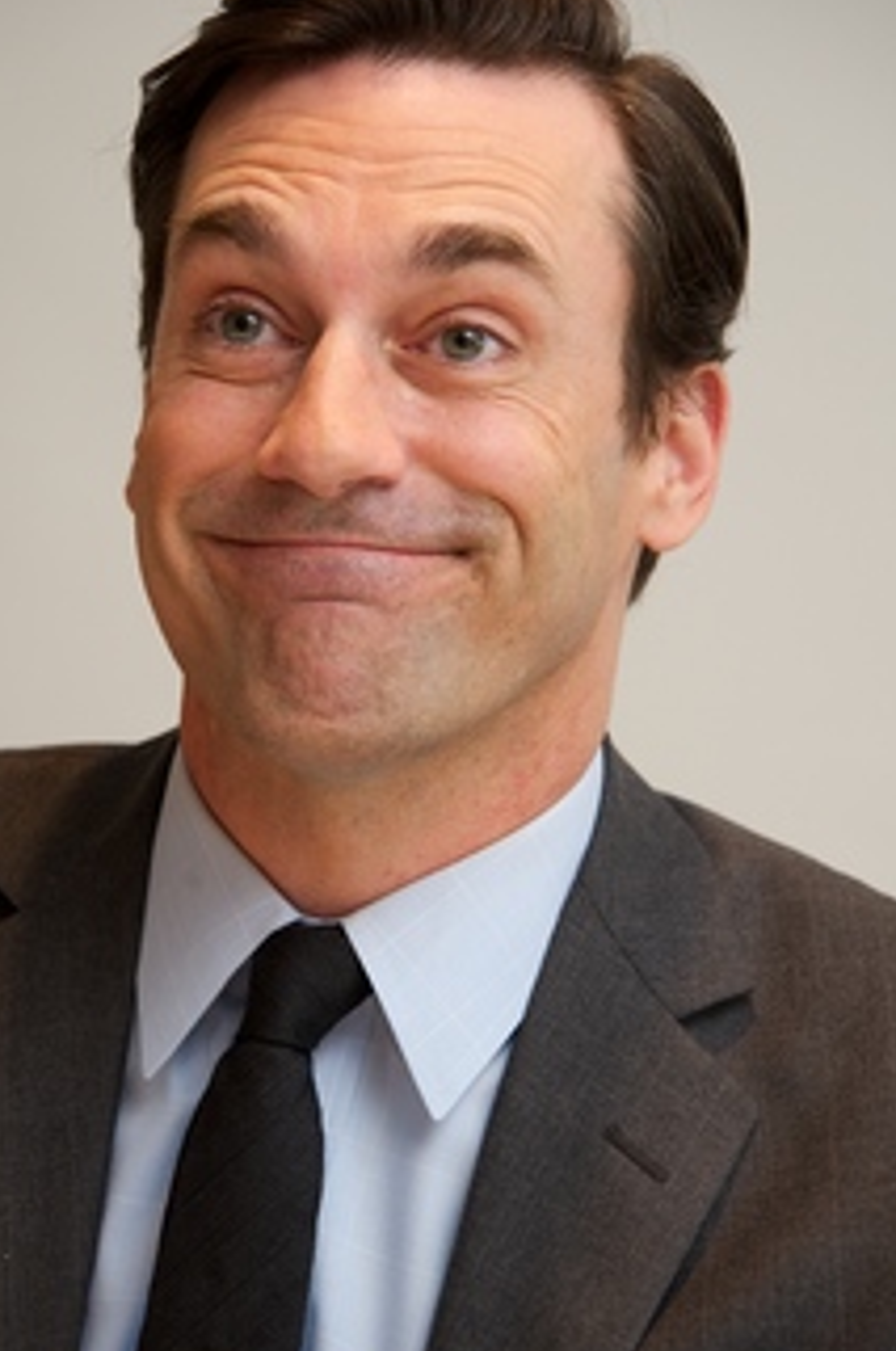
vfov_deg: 9.7
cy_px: 707
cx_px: 379
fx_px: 7940
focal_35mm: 212
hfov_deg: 6.5
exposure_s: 1/60
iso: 640
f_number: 6.3
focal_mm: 170
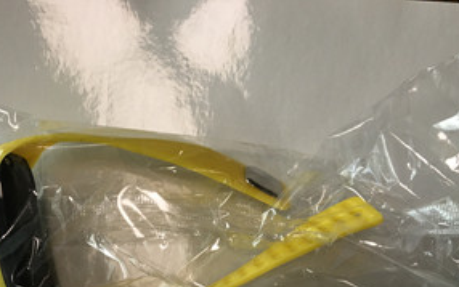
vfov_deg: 29.1
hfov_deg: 46.1
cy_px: 239
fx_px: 538
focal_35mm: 43
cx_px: 209
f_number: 2.2
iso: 50
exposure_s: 1/33
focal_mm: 4.15
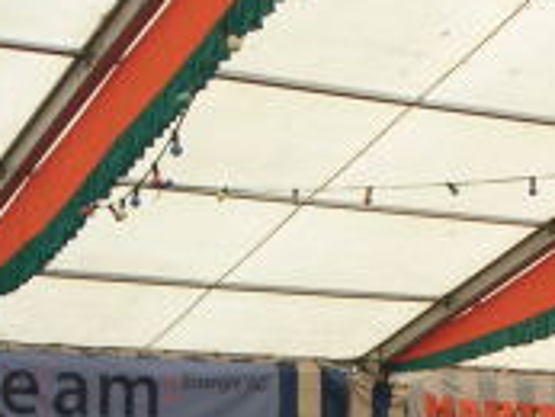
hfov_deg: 17.6
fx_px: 1765
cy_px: 431
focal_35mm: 110
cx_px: 504
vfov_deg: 13.3
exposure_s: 1/45
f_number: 2.8
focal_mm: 6
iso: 100
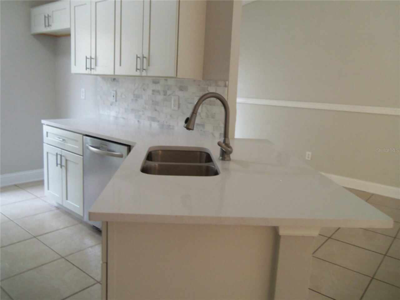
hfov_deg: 63.4
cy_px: 150
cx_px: 200
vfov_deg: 49.7
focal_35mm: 28
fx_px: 324
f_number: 3.9
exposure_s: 1/40
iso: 200
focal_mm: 5.1
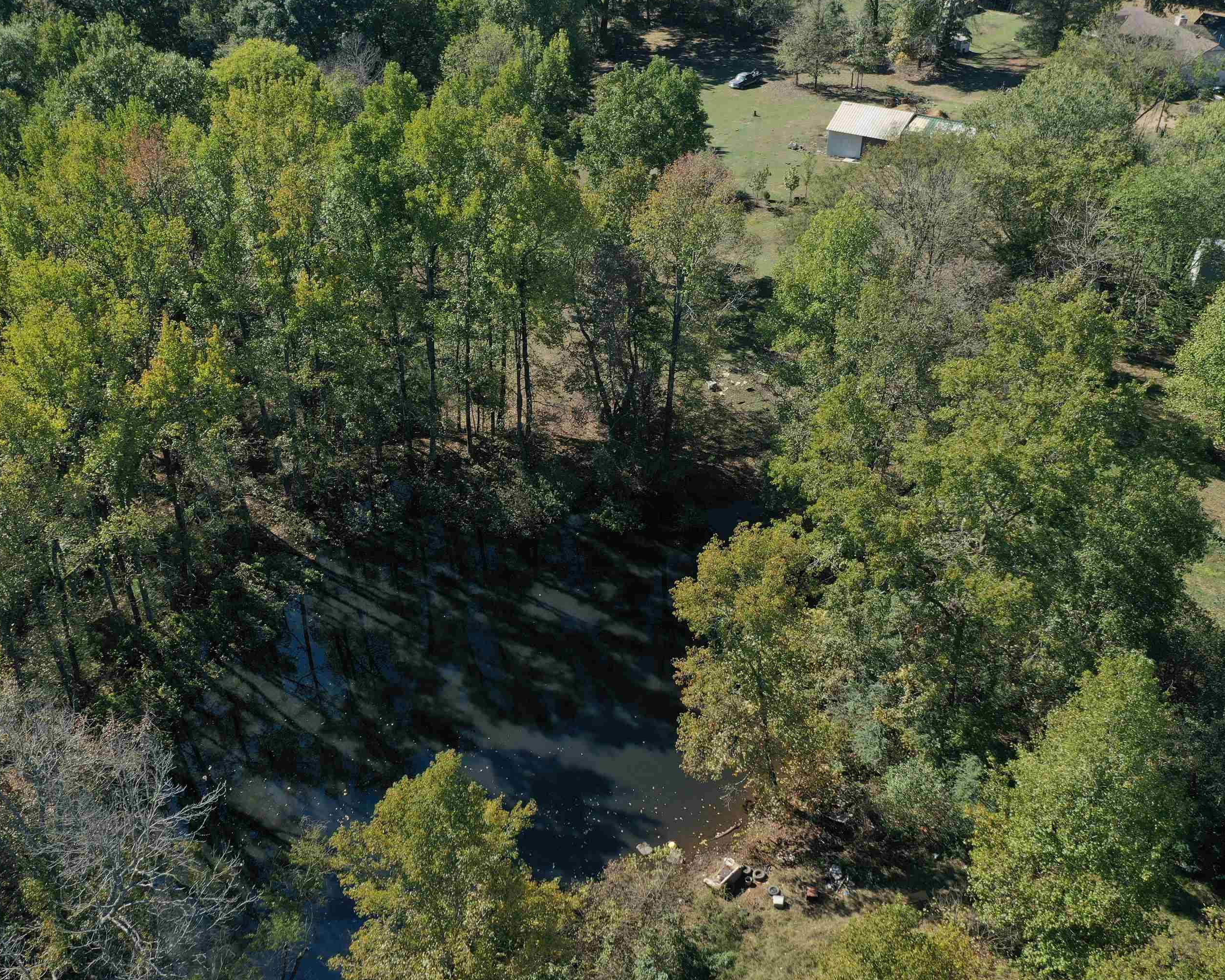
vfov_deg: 45.8
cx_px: 592
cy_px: 493
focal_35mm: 32
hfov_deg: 55.7
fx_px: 1160
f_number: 5
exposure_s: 1/50
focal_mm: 10.26
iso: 100
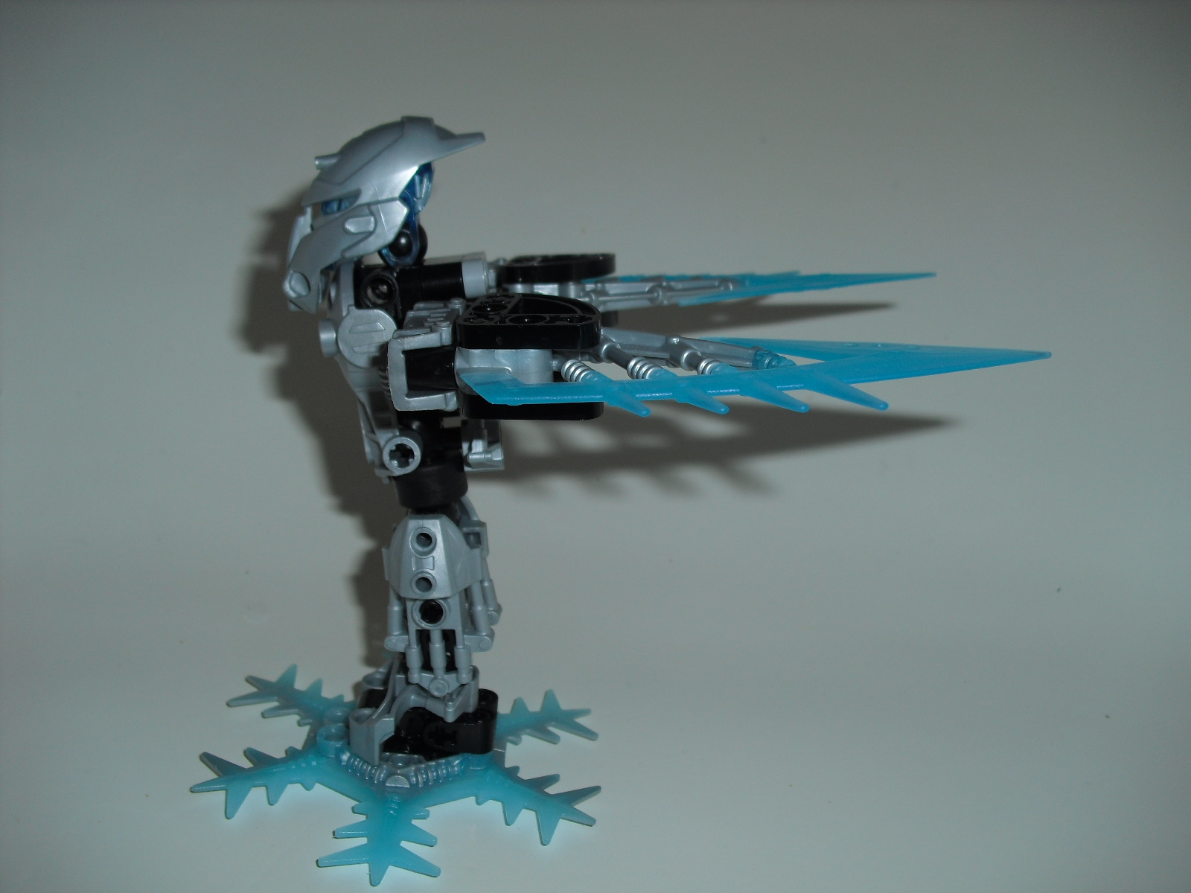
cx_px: 596
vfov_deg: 39.7
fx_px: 1239
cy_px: 446
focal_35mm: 36
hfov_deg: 51.4
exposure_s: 1/60
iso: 64
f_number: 3.1
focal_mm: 6.3
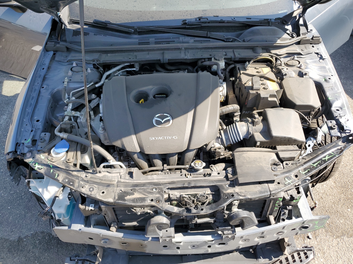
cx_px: 176
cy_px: 132
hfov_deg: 67.3
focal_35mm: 26
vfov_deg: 53.1
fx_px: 265
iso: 50
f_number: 1.5
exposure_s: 1/714
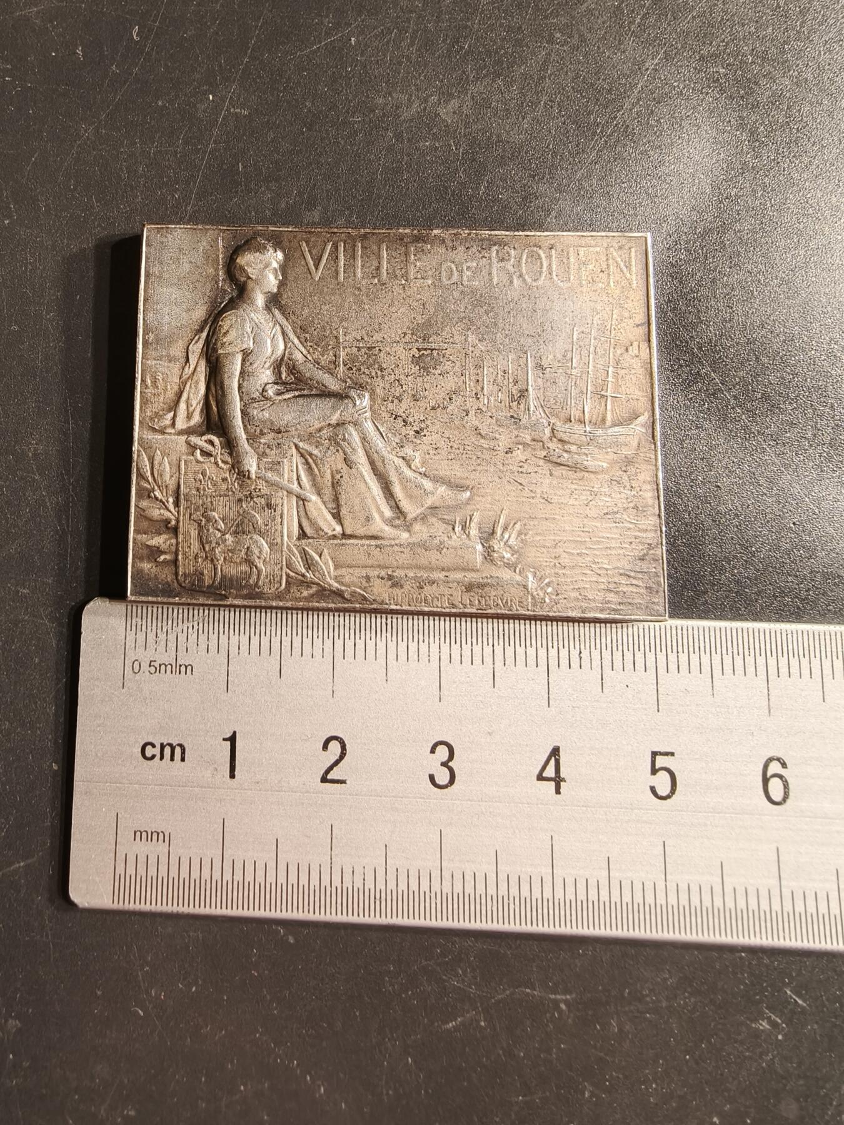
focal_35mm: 23
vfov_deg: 73.9
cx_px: 422
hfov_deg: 58.9
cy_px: 562
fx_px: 748
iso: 250
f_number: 2
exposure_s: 1/100
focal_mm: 2.32
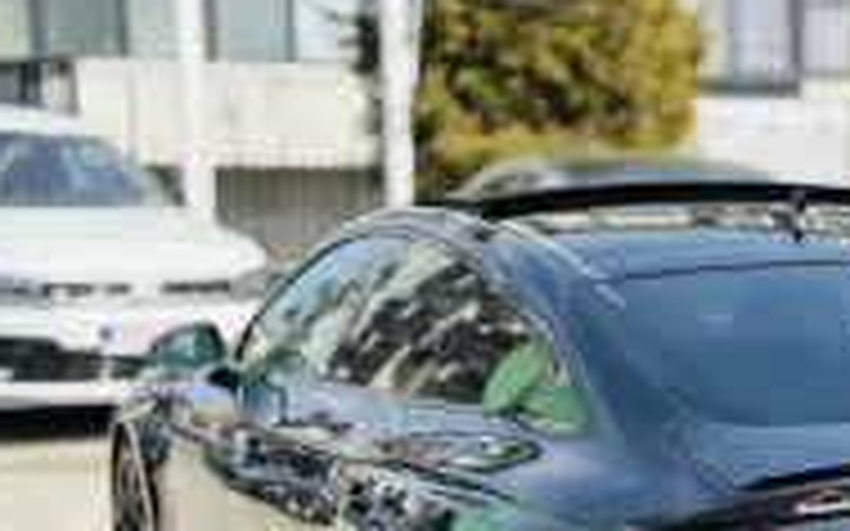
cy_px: 490
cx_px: 787
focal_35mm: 97
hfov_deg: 20.9
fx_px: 2246
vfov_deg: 13.3
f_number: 1.78
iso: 80
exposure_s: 1/1880
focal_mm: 6.86
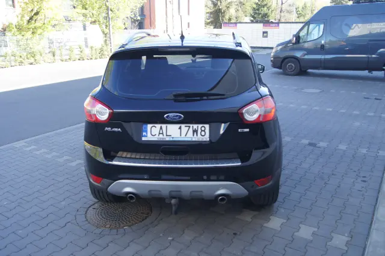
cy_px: 128
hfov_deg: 62.0
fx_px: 321
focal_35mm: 30
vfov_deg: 43.6
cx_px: 192
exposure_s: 1/50
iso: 100
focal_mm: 20
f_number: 4.5
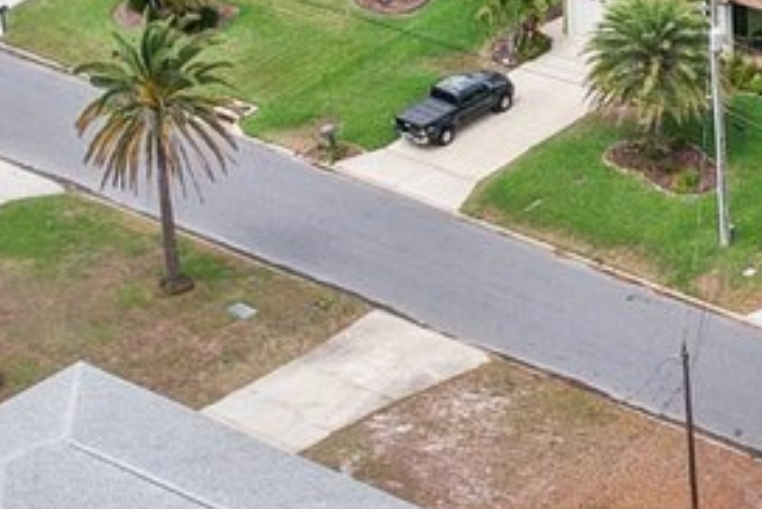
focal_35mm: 166
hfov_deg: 12.0
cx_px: 979
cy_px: -10
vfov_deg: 8.2
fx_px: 3515
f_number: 2.8
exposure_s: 1/2000
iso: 150
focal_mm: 8.4
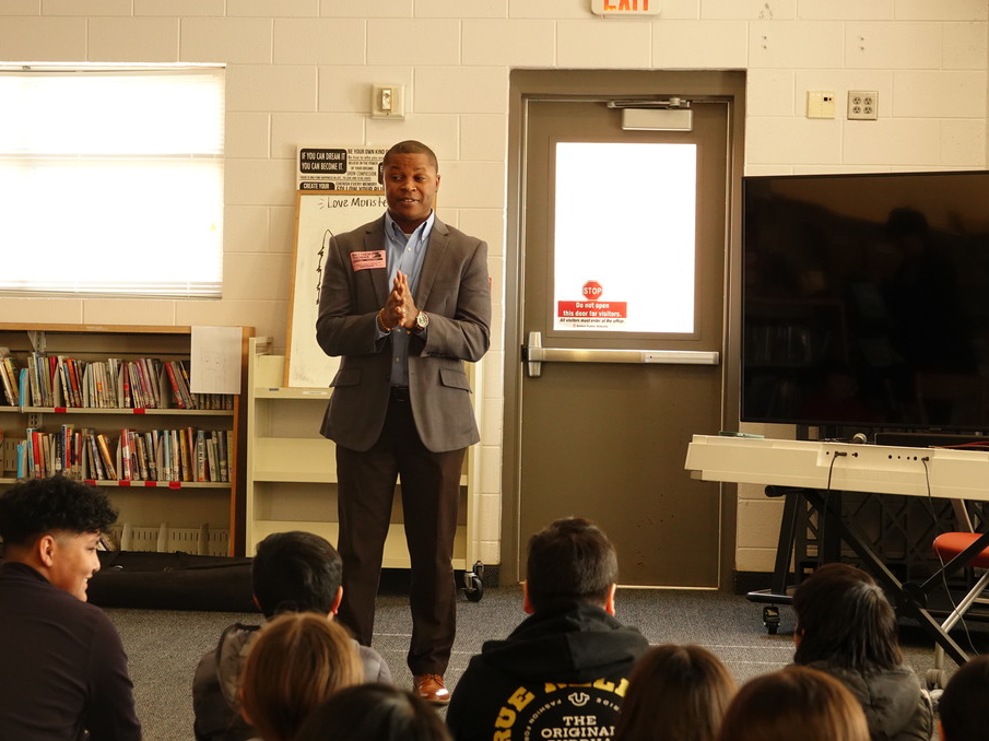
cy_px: 369
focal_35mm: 86
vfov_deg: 17.2
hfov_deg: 22.8
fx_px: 2456
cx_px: 433
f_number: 3.5
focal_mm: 28.91
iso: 800
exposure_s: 1/60
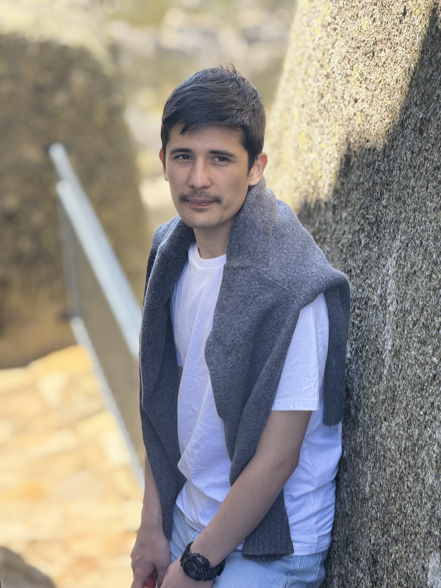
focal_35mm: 120
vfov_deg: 16.4
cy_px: 294
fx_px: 2038
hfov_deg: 12.3
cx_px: 220
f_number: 2.8
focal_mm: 15.66
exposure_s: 1/112
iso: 50
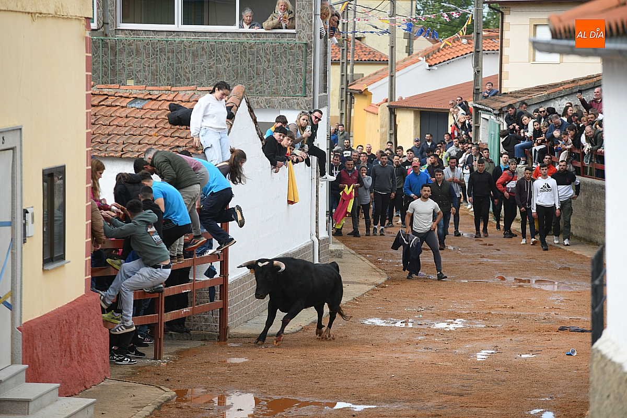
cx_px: 314
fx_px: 3483
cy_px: 209
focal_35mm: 200
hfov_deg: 10.3
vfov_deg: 6.9
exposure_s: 1/320
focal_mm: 200
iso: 160
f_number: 5
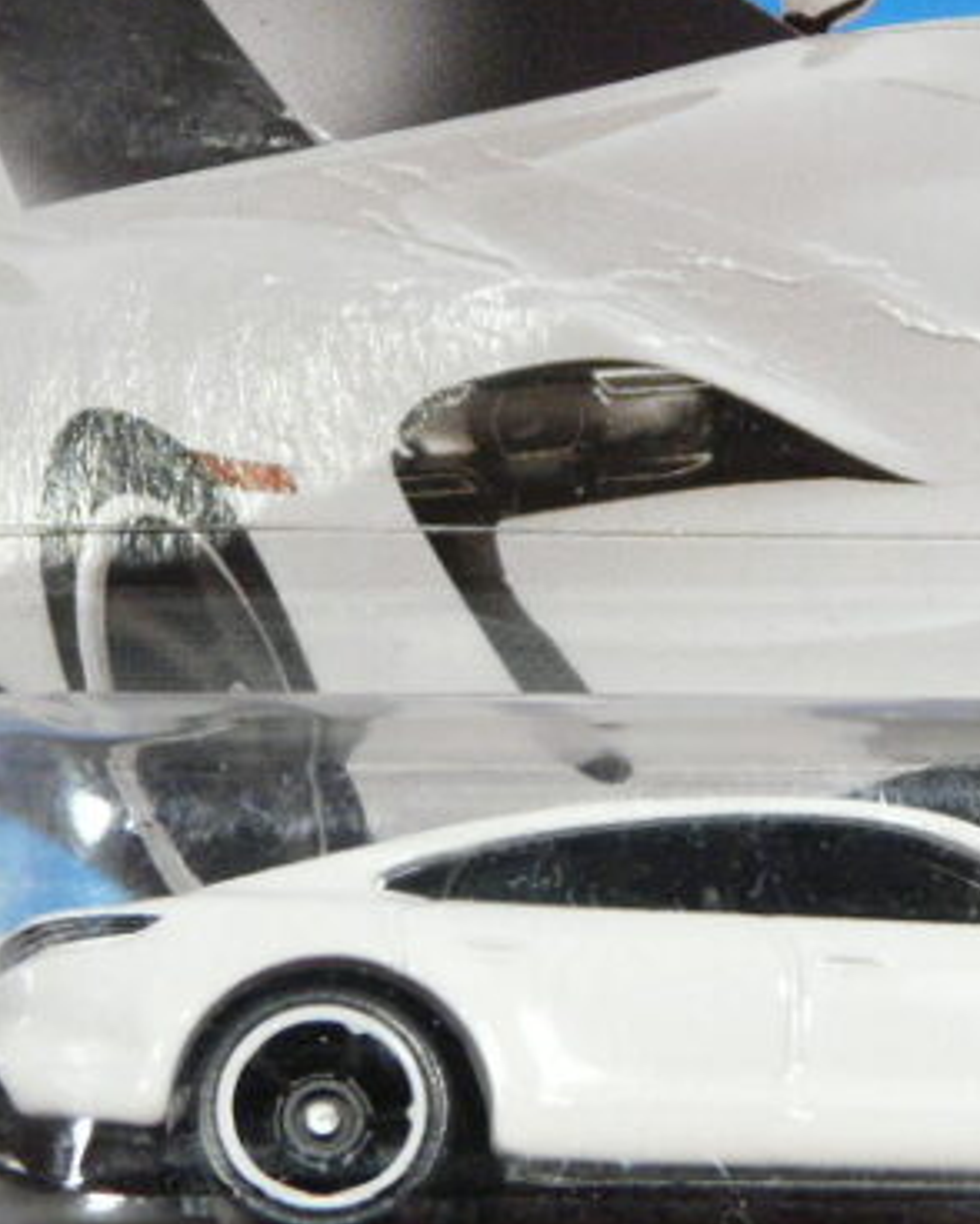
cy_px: 730
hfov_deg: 6.3
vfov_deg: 7.9
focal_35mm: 244
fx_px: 8839
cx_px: 833
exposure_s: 1/50
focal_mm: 15.8
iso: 160
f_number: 3.6
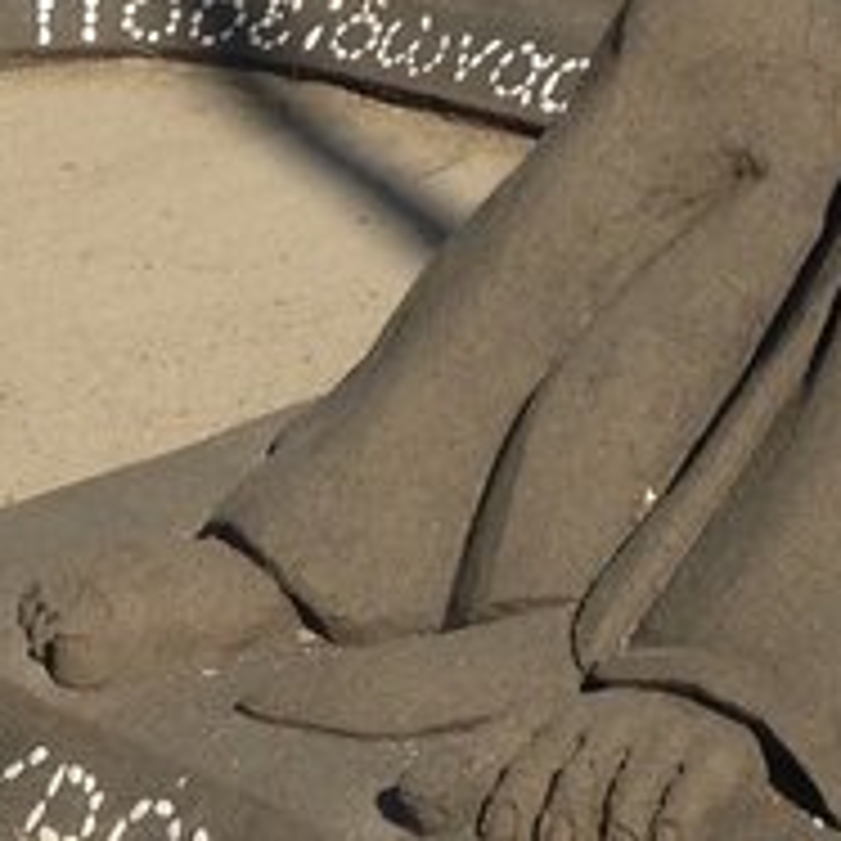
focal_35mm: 160
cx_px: 598
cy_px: -162
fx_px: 4398
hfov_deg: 10.9
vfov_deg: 10.7
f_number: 2.4
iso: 50
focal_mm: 4.12
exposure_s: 1/1595
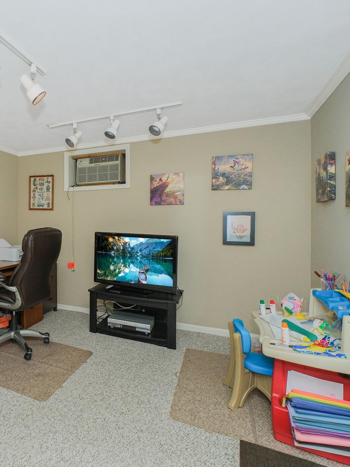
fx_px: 296
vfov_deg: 76.4
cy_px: 231
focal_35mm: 22
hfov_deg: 54.5
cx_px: 46
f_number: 8
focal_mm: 10
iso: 640
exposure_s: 1/60
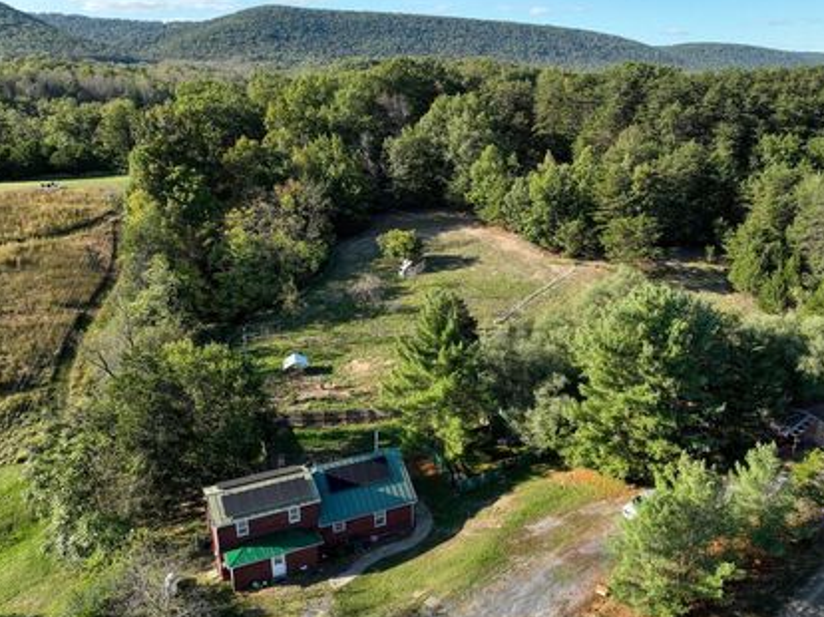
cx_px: 454
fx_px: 690
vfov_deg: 48.2
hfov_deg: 61.6
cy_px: 327
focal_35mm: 29
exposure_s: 1/1250
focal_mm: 12.3
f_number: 2.8
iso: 210
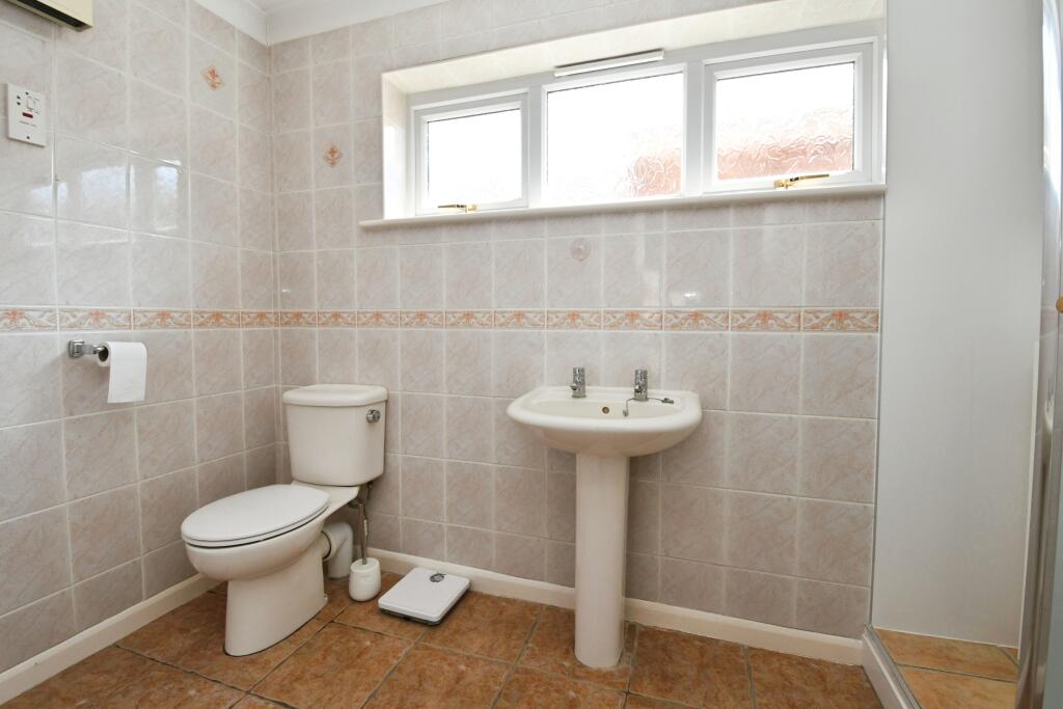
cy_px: 354
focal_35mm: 15
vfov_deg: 77.3
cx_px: 532
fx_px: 443
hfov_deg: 100.4
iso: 800
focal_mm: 10
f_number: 7.1
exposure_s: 1/125
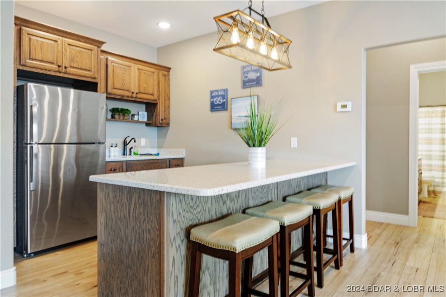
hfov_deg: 73.7
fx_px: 297
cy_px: 148
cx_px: 223
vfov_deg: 53.1
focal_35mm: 24
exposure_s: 1/2
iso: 160
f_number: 5
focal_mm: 16
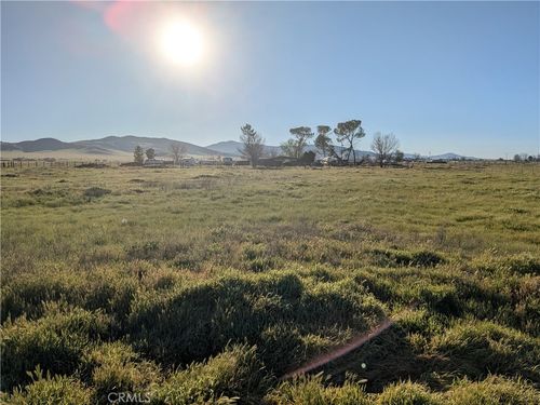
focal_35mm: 24
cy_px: 202
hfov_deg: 71.6
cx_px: 270
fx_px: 374
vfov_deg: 56.8
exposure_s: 1/10870
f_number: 1.7
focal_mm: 4.53
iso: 53
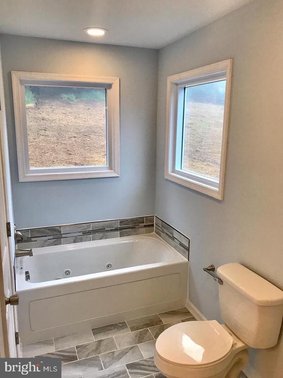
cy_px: 189
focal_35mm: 28
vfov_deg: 63.4
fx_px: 305
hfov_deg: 49.7
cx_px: 142
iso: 25
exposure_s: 1/30
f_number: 1.8
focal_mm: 3.99
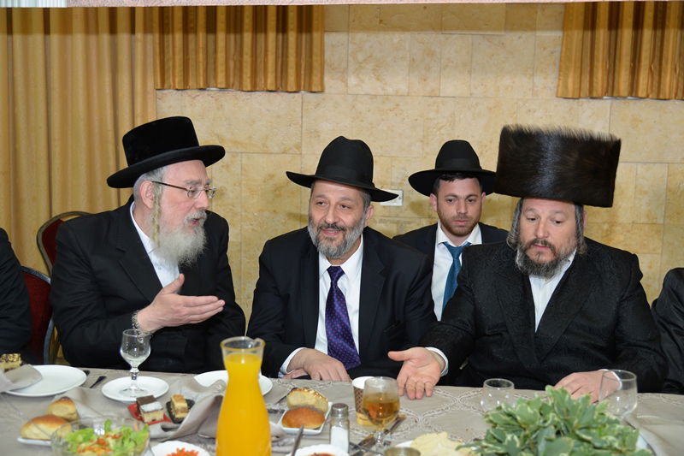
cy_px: 228
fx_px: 836
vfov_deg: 30.5
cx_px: 342
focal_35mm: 44
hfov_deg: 44.5
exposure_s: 1/160
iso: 1000
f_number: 4
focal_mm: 44
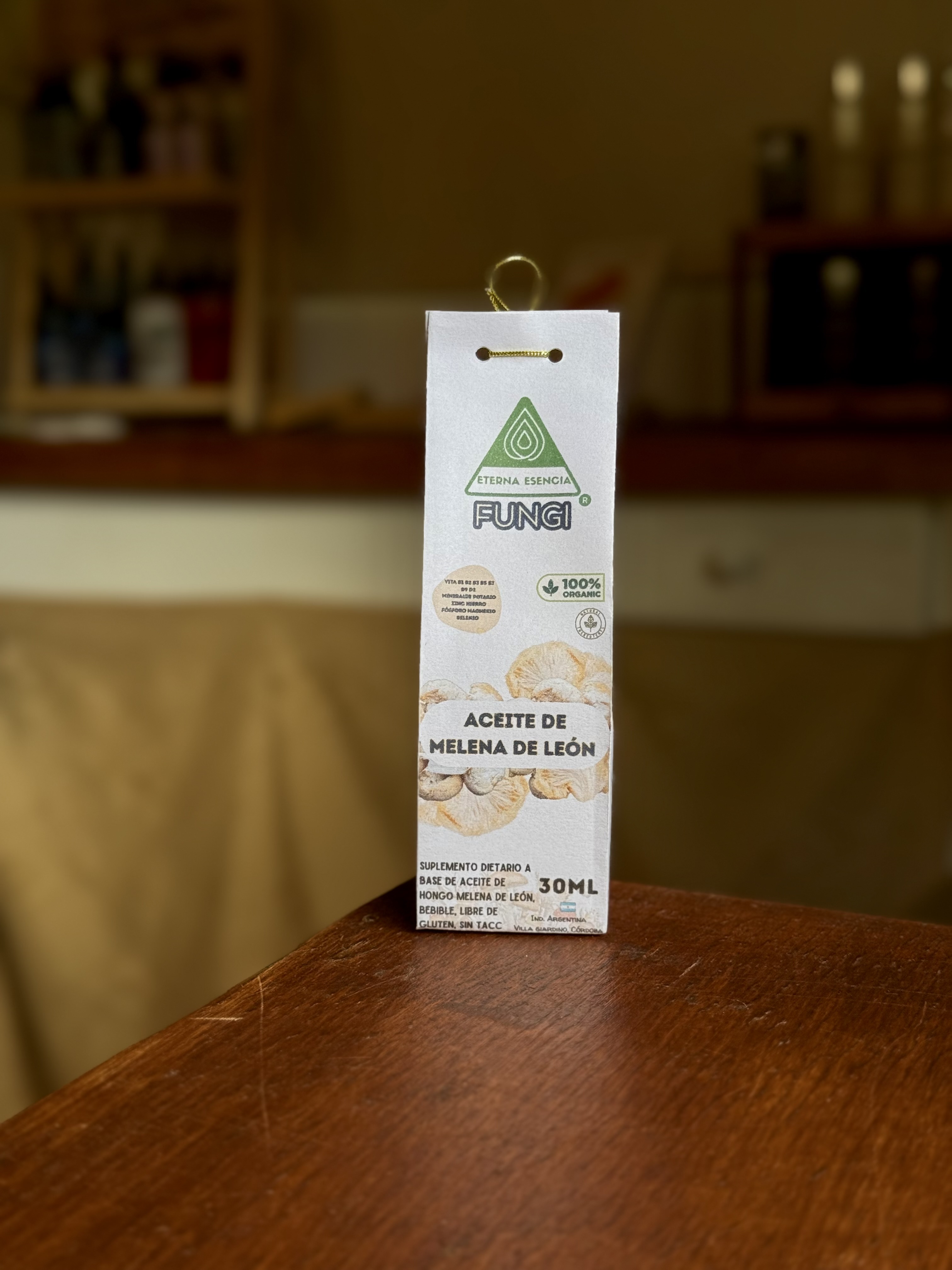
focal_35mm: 48
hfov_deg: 30.3
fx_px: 1760
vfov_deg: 39.7
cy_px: 635
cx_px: 476
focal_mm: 6.76
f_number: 1.78
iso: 50
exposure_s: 1/121
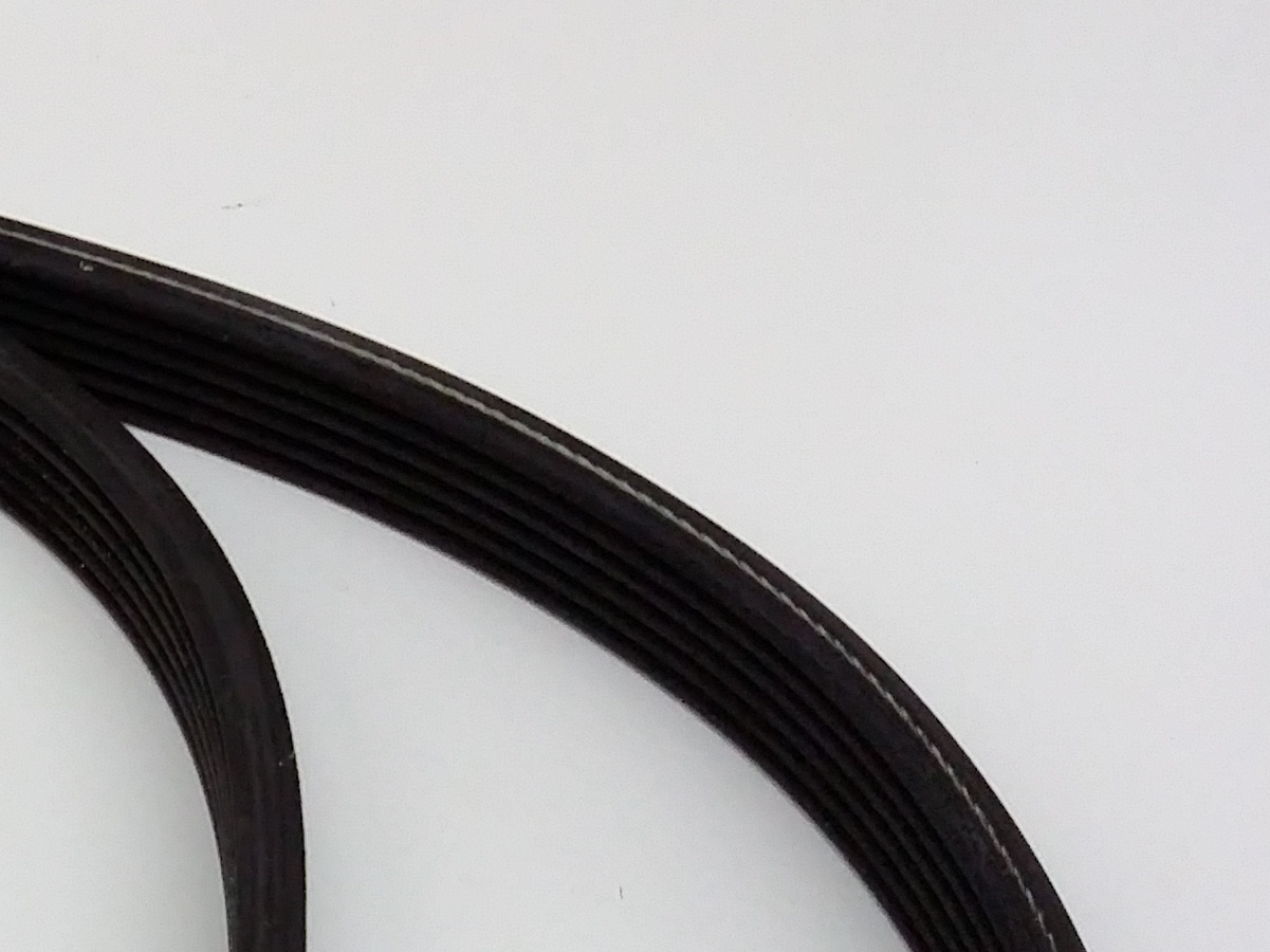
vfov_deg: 16.5
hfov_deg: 20.5
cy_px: 1032
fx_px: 3191
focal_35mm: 87
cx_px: -398
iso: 200
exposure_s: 1/30
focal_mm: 3.4
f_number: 2.4
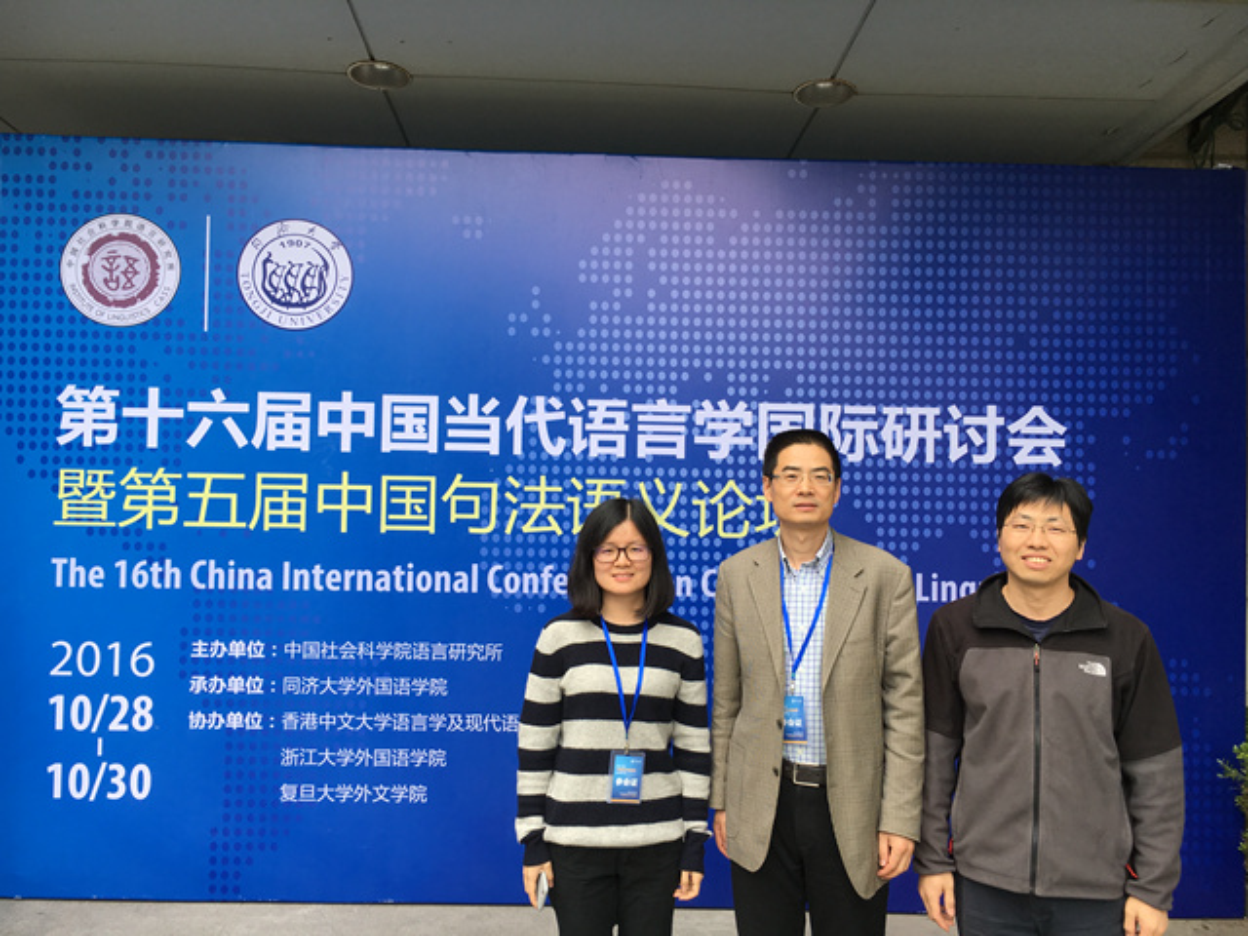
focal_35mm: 29
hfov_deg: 61.7
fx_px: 1046
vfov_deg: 48.2
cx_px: 624
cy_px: 468
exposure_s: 1/247
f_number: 2.2
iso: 25
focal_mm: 4.15
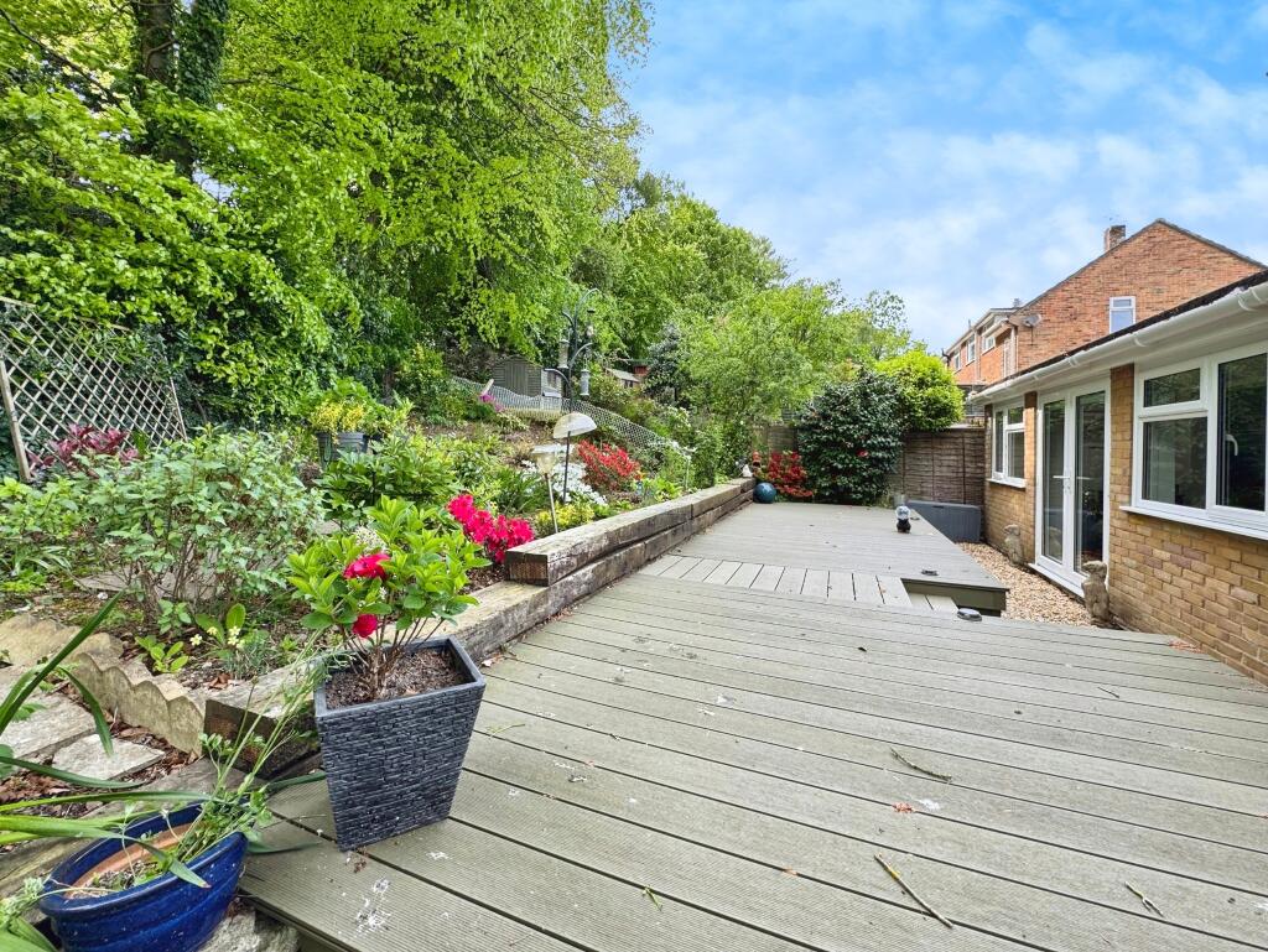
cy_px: 476
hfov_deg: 102.0
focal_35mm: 14
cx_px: 634
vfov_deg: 85.7
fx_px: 513
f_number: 2.2
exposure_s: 1/181
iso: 40
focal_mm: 2.22
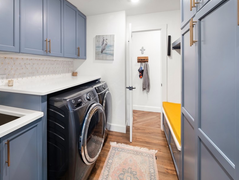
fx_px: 124
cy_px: 66
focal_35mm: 18
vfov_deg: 70.3
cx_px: 98
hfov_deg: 86.9
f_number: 7.1
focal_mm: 7
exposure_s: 1/1.25
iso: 200
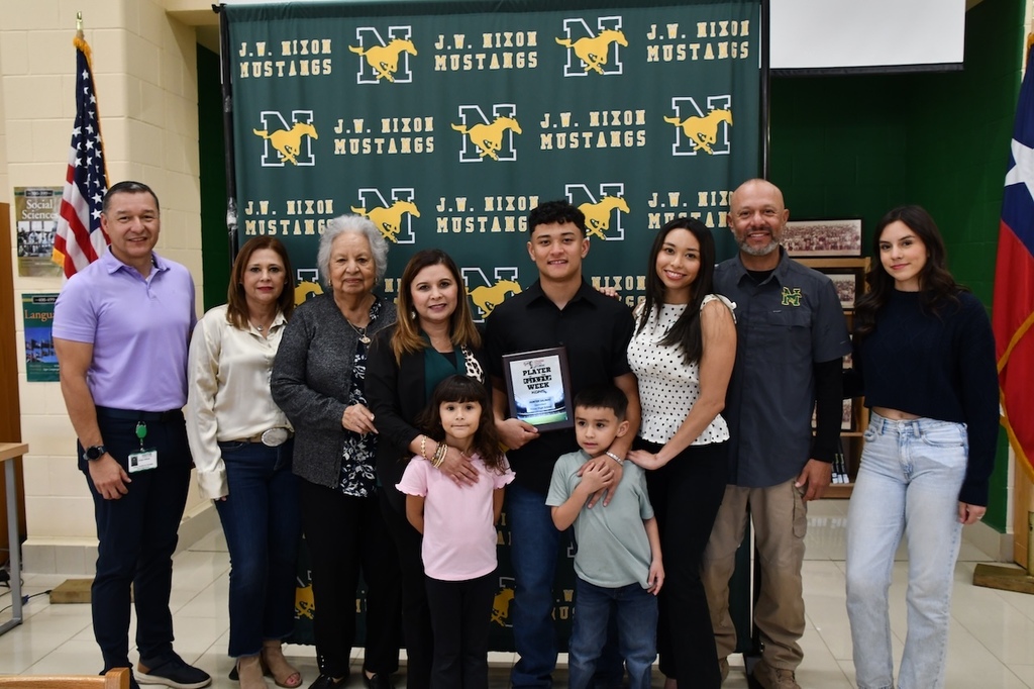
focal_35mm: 31
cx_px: 517
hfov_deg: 60.3
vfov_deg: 42.3
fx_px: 890
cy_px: 344
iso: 1000
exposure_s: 1/40
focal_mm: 21
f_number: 5.6
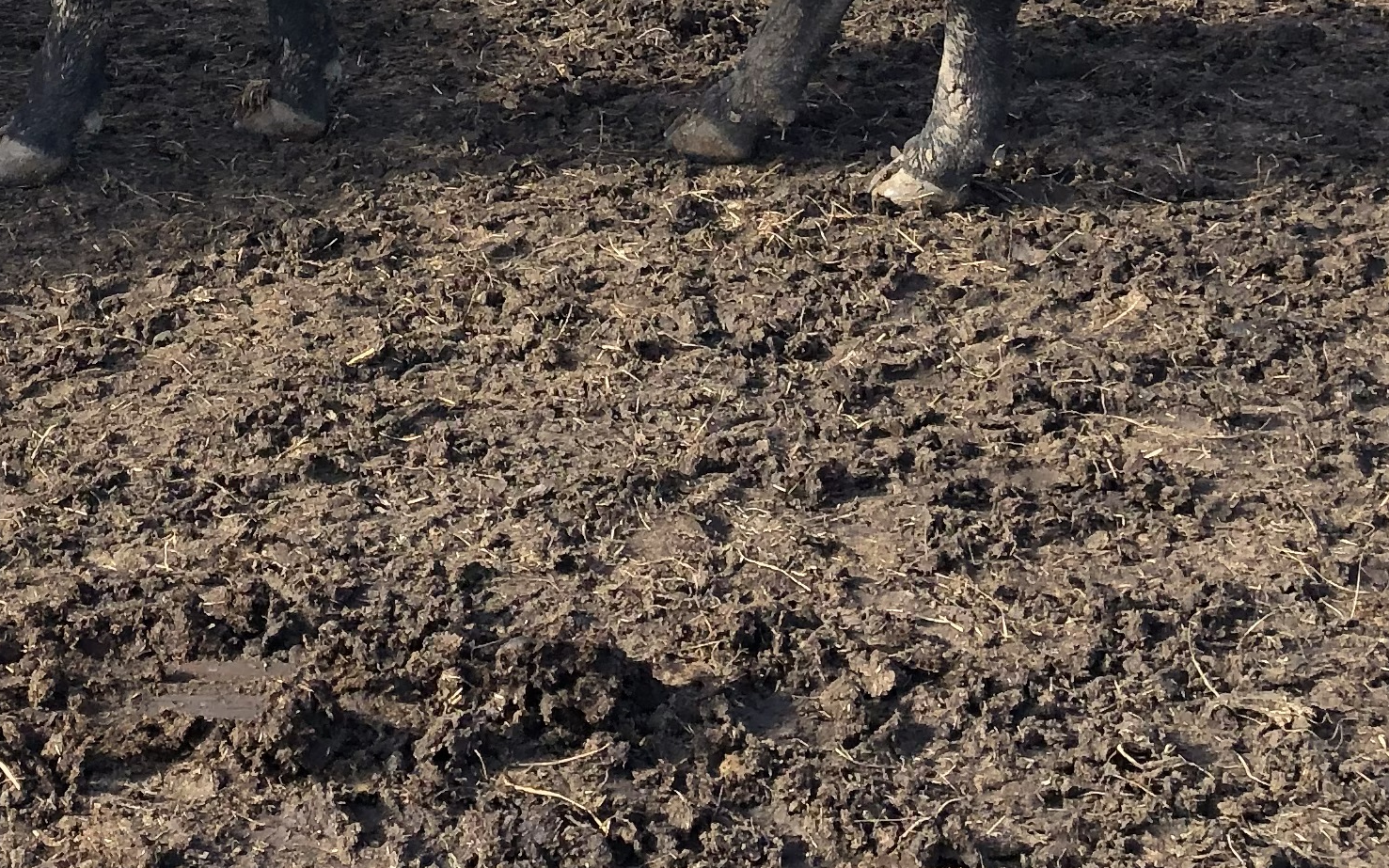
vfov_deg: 15.1
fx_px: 3066
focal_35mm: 81
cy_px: -355
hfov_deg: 25.3
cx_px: 403
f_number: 1.8
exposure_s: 1/787
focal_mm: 3.99
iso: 20
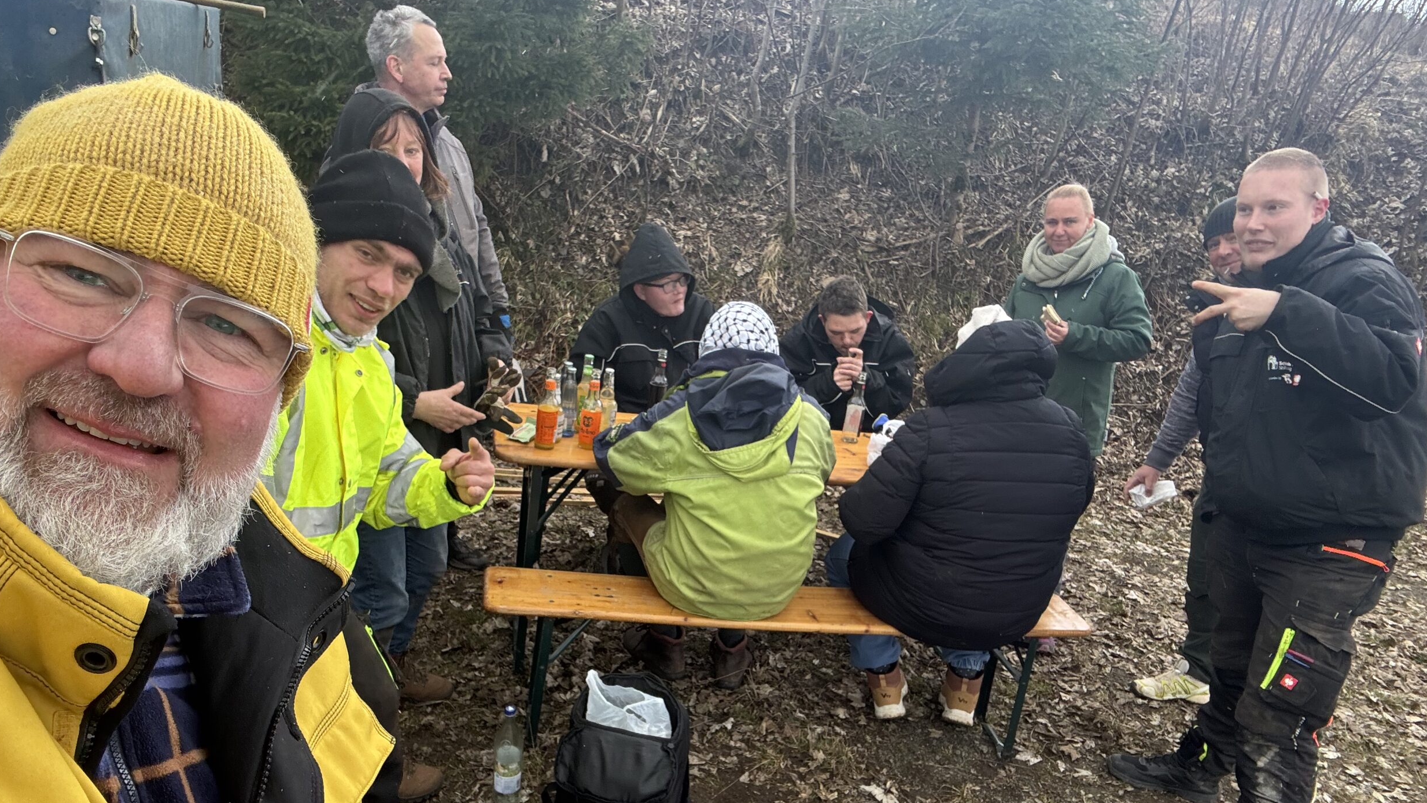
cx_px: 697
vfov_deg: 44.0
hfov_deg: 71.9
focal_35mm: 26
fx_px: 984
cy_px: 503
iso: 25
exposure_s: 1/122
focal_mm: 2.69
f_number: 1.9
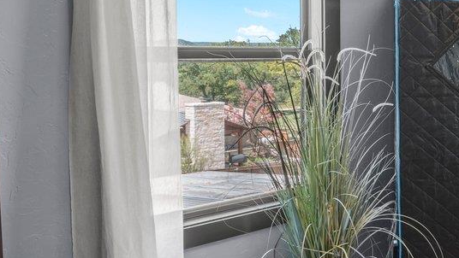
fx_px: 584
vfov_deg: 24.7
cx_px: 612
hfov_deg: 31.6
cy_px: 71
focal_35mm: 48
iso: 100
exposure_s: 1/10
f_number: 8
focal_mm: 12
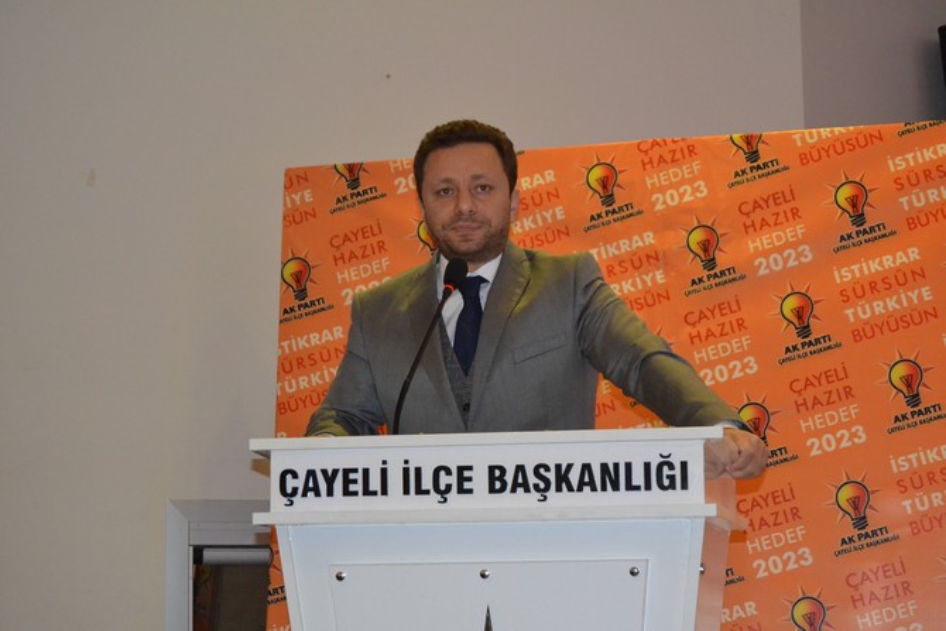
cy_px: 316
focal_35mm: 82
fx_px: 2168
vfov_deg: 16.6
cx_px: 473
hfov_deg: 24.6
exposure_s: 1/60
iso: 3200
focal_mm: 55
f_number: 5.6
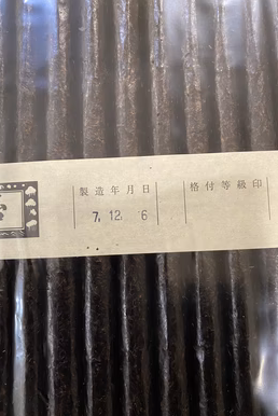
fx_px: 324
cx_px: 135
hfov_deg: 46.5
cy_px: 213
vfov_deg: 65.4
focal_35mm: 28
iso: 400
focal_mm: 4.25
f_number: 1.8
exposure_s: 1/50
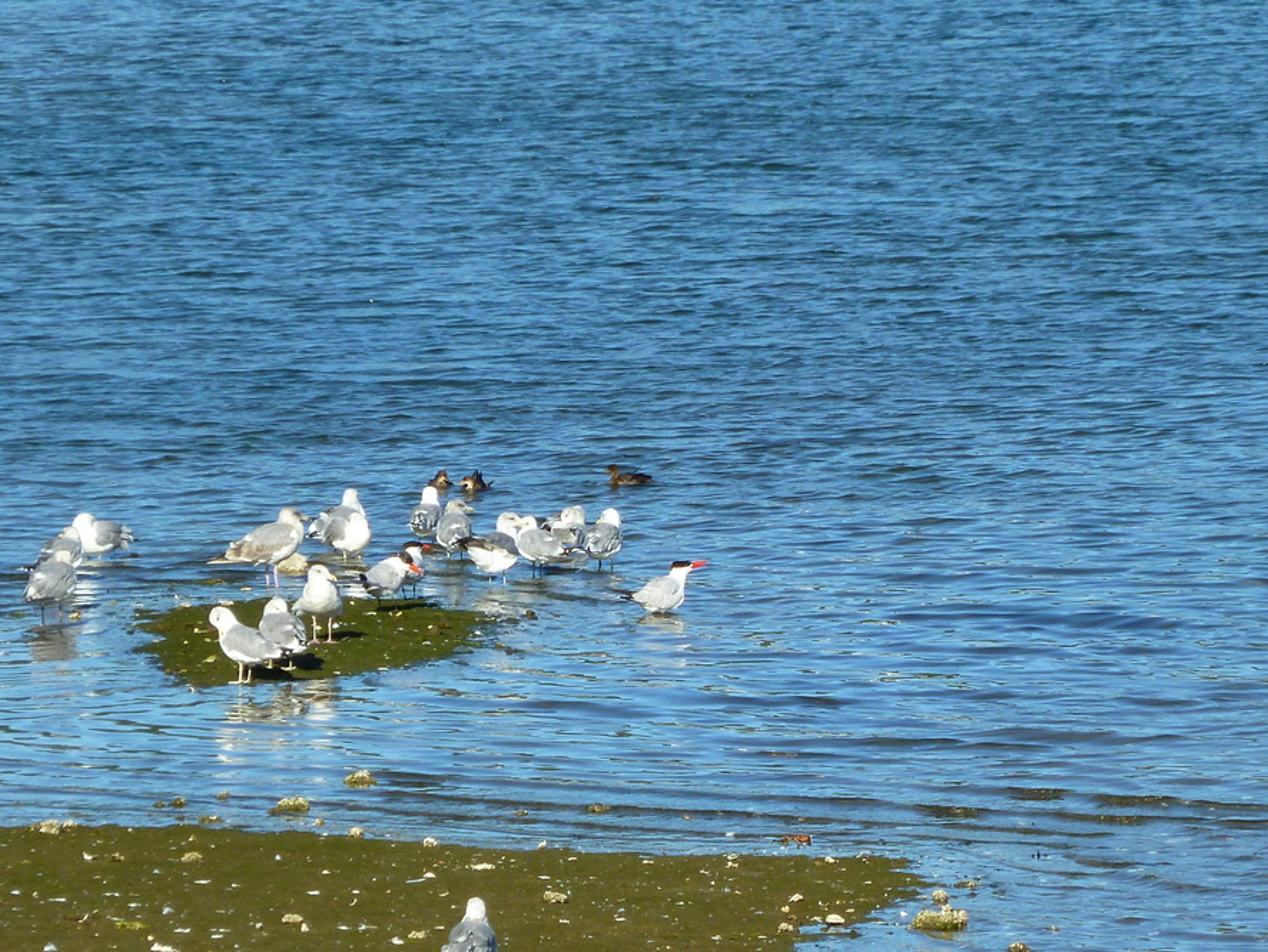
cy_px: 640
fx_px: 13227
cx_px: 773
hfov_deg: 5.5
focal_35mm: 361
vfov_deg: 4.1
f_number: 5.9
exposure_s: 1/160
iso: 80
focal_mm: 36
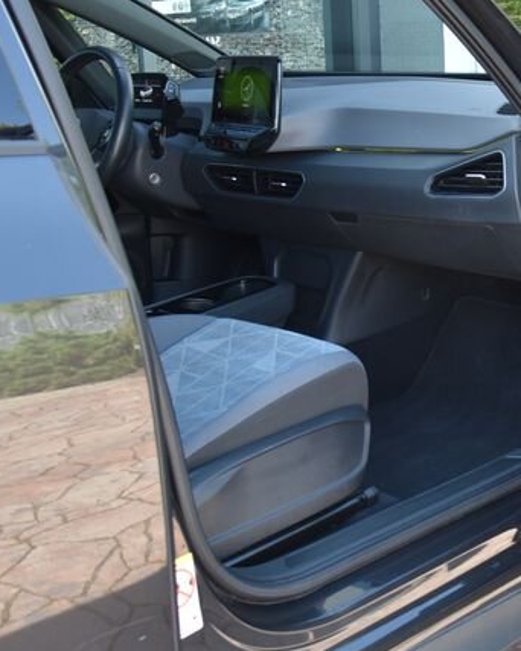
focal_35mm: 54
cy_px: 273
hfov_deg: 26.6
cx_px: 521
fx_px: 1040
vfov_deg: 34.7
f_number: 5.6
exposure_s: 1/125
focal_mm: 24
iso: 500
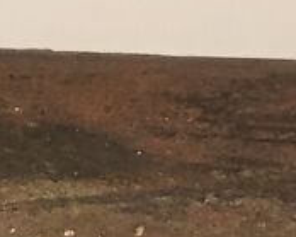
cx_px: -17
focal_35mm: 195
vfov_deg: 7.8
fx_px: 1707
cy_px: 312
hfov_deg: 9.8
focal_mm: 4.15
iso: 200
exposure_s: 1/30
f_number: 2.2
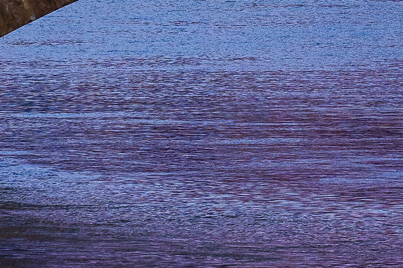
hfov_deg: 2.6
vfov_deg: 1.7
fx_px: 8908
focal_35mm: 796
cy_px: 58
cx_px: 26
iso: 640
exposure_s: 1/200
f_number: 5.1
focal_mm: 94
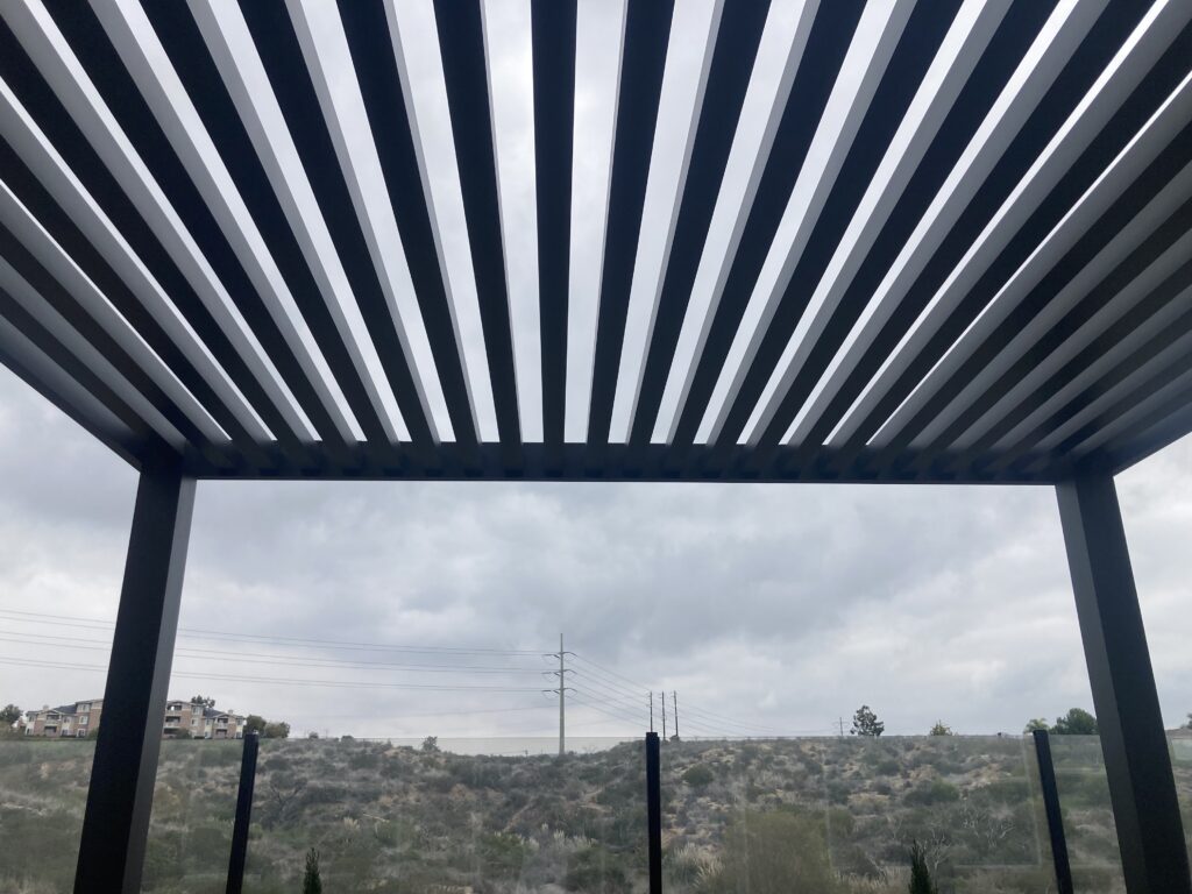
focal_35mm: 28
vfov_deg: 49.7
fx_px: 964
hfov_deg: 63.4
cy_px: 447
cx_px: 596
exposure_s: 1/1230
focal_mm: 3.99
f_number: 1.8
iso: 20
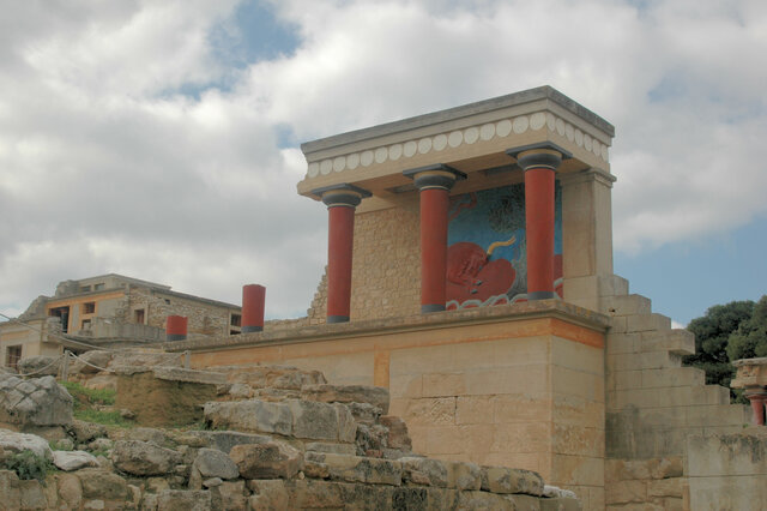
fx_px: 1118
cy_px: 256
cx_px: 384
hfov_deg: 37.9
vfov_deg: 25.7
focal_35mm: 52
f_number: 7.1
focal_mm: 35
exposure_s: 1/500
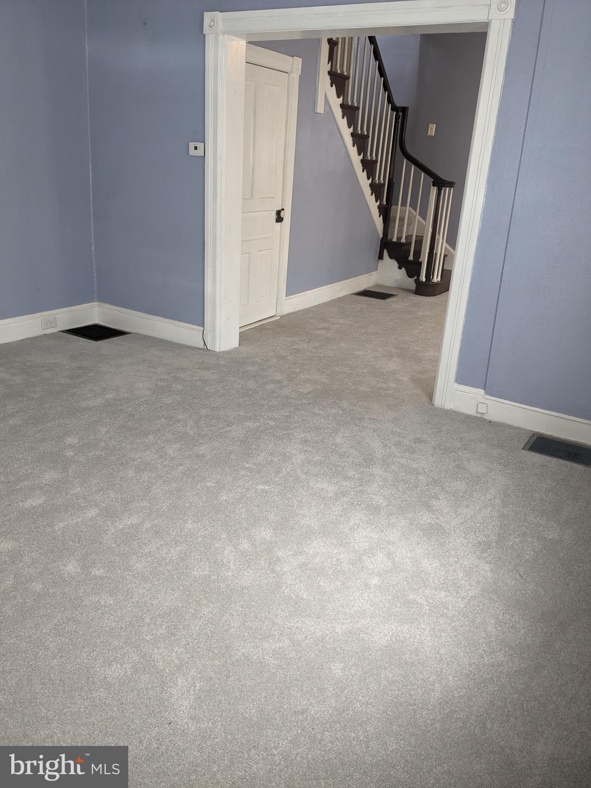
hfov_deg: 51.4
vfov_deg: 65.3
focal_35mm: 27
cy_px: 394
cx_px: 296
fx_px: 615
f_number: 1.73
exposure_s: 1/24
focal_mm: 4.38
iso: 137
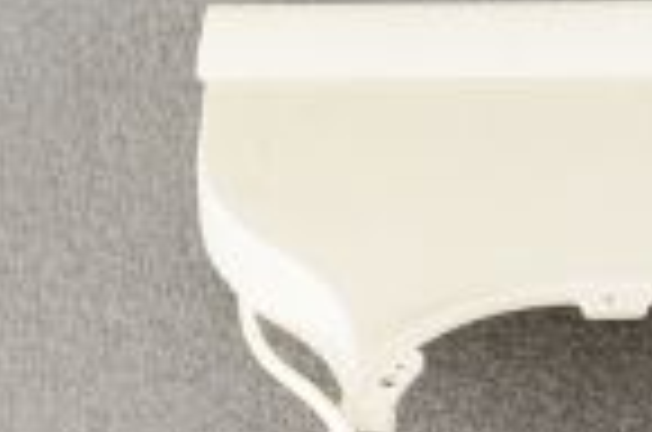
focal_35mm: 207
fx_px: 3741
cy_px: 641
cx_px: 836
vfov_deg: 6.5
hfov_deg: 9.8
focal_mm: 50
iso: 1600
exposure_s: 1/125
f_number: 9
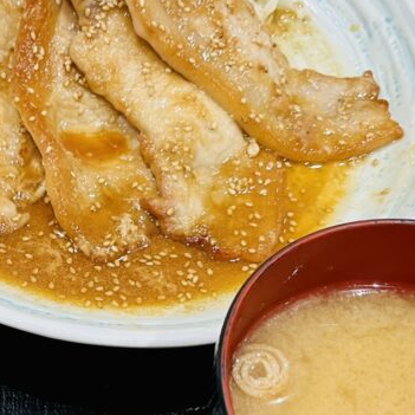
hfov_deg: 24.7
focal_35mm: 67
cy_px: 319
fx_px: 909
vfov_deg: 25.4
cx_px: 14
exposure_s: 1/50
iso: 64
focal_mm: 5.1
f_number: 1.6
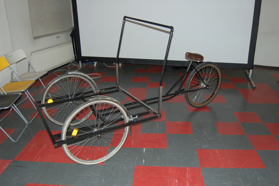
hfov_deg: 57.3
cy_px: 93
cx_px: 140
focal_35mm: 33
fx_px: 256
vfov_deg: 39.9
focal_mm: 22
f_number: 3.8
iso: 400
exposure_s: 1/60
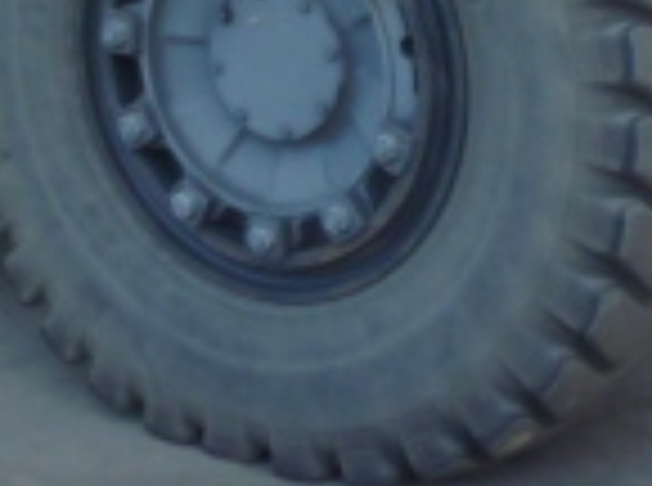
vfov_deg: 8.9
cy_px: -549
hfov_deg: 12.5
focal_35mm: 155
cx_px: -108
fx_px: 2912
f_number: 3.5
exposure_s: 1/100
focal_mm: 6.3
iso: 80
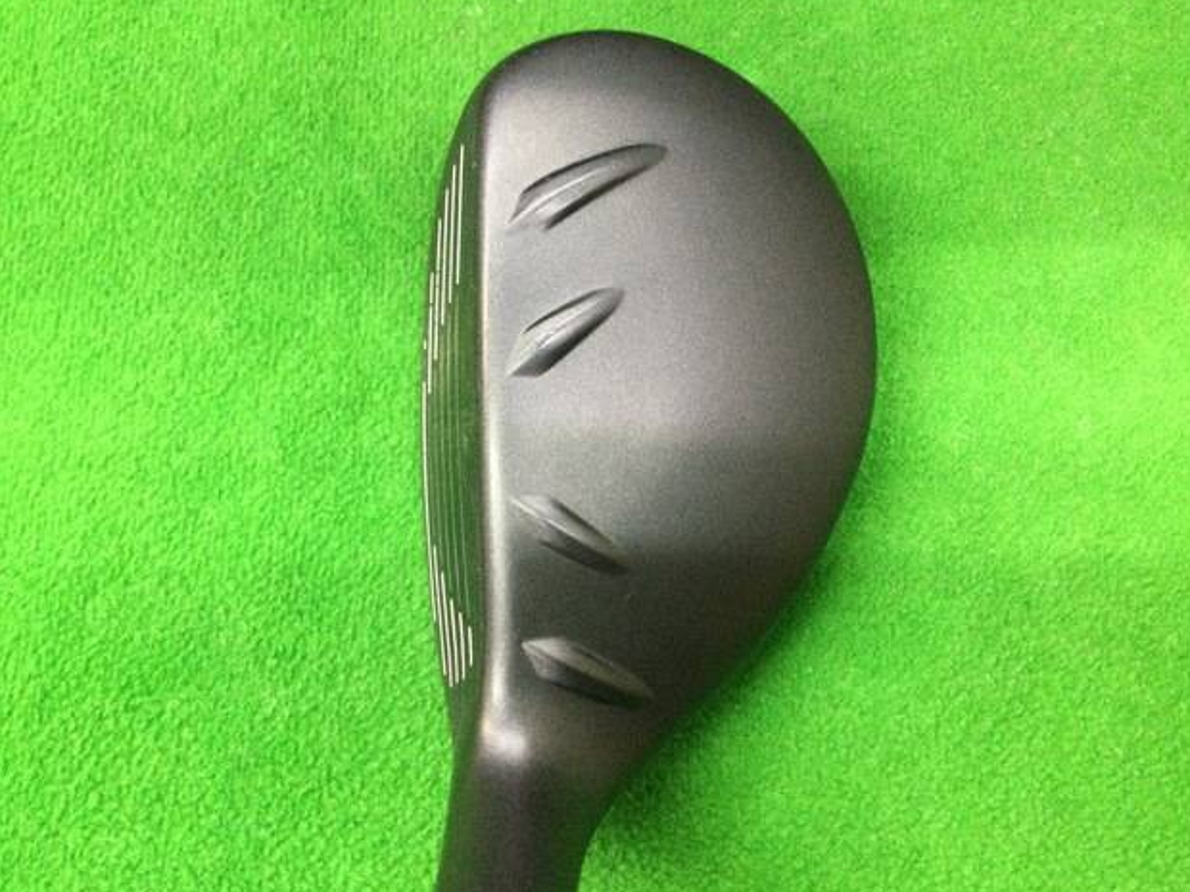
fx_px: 1100
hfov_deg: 56.8
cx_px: 582
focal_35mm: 32
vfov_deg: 44.2
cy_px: 441
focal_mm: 3.3
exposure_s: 1/30
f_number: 2.4
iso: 200
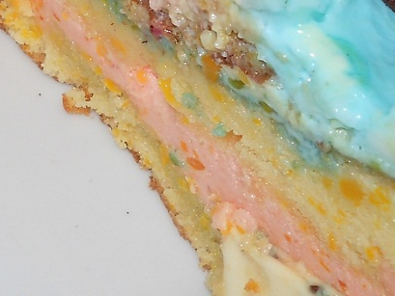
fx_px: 1644
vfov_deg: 10.1
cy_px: -69
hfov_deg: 13.4
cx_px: -46
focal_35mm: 144
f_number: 5.5
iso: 80
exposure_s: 1/30
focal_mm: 6.72
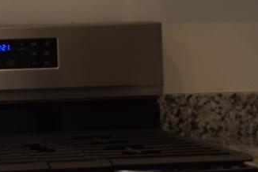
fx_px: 2295
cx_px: 2
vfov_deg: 4.3
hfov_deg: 6.4
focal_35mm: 320
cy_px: -44
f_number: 4.8
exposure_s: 1/100
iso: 400
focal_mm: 34
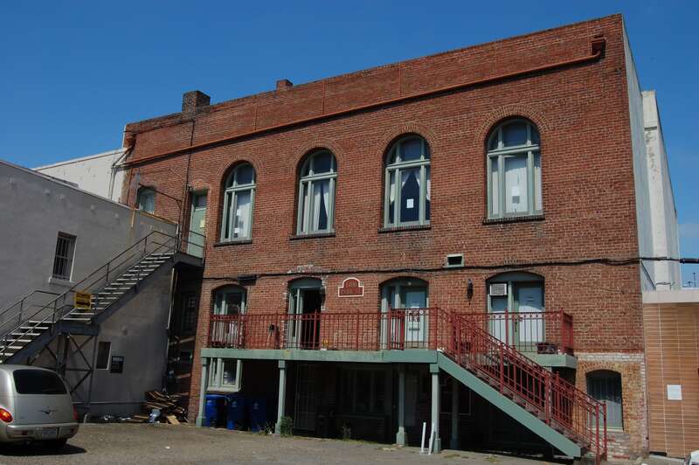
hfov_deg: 57.3
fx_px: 640
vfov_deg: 39.9
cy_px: 232
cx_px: 350
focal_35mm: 33
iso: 200
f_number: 16
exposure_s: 1/125
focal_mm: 22
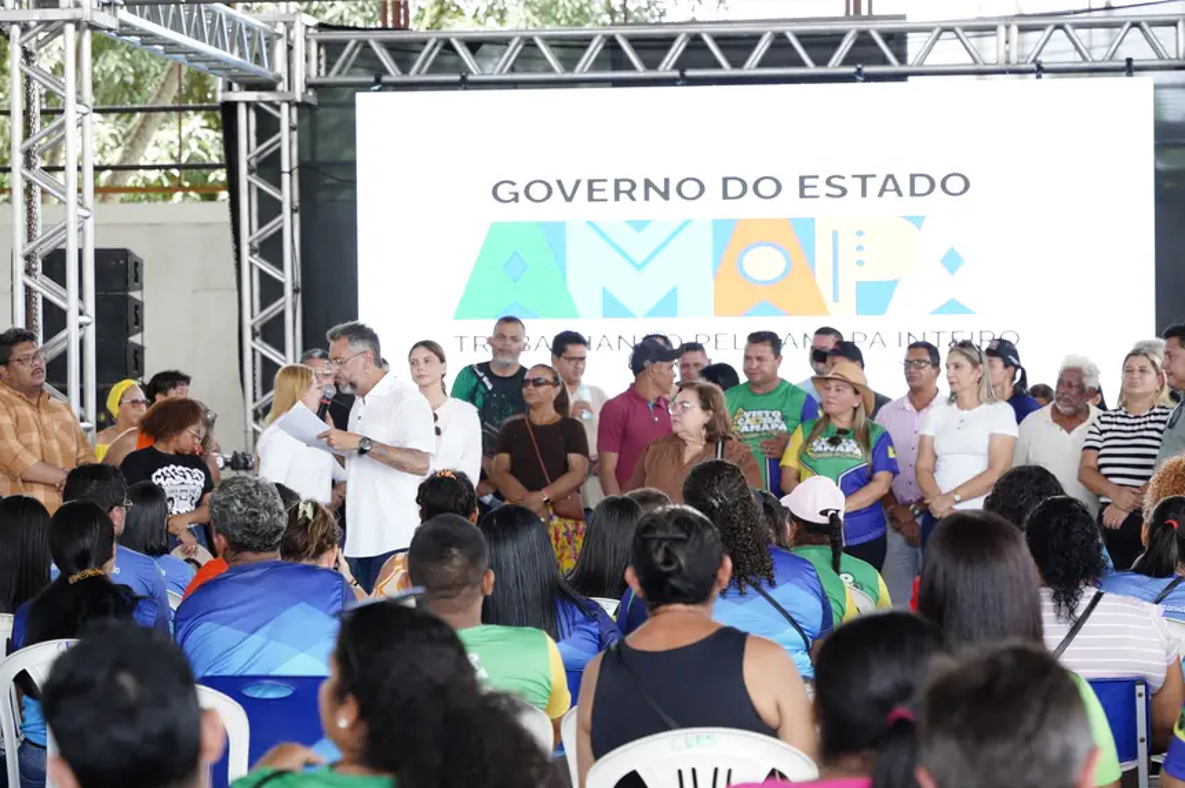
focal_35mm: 105
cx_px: 592
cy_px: 394
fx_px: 3454
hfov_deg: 19.5
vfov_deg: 13.0
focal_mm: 70
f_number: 3.5
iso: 800
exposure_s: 1/320
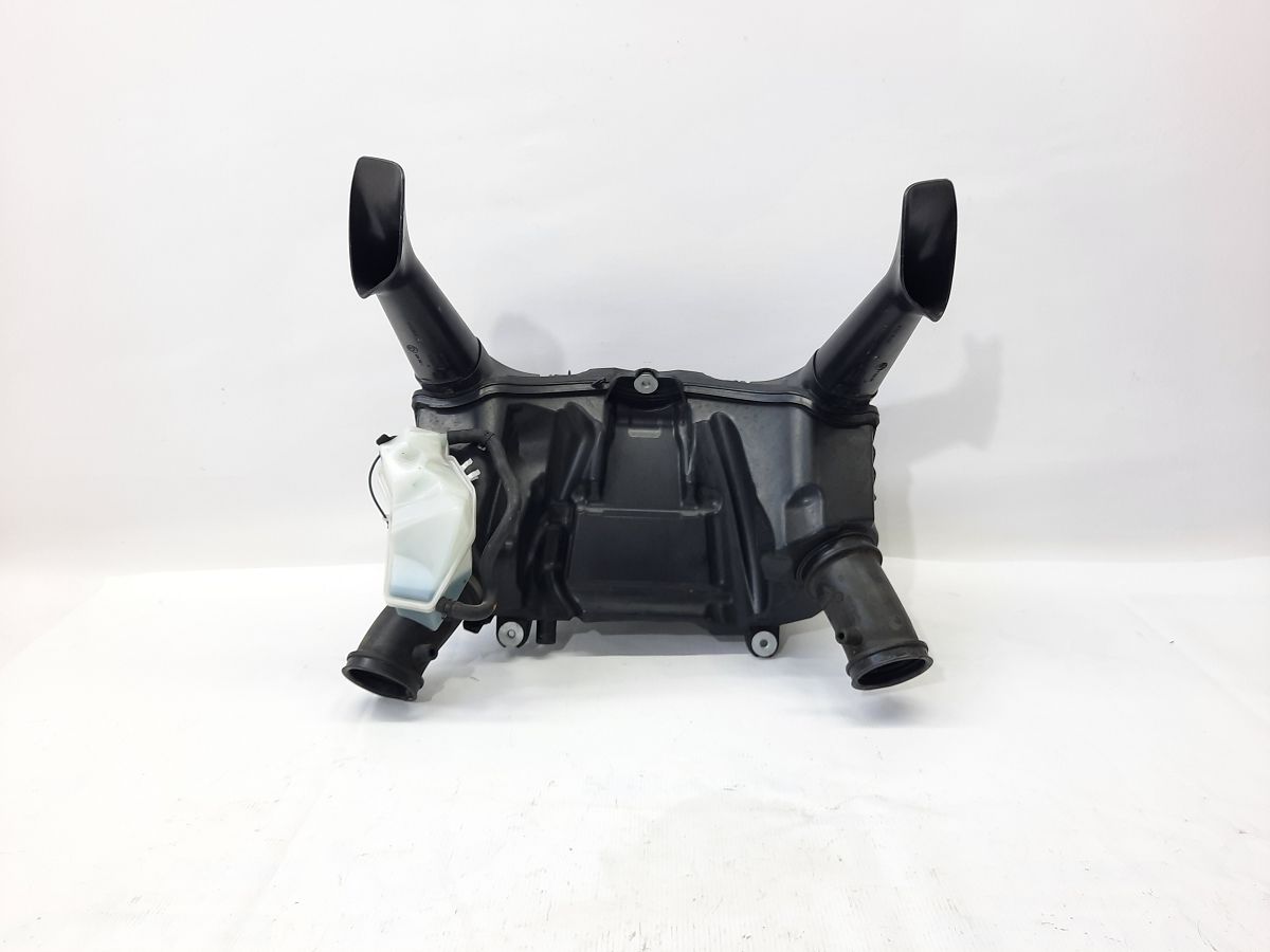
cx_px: 635
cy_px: 476
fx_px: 917
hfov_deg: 69.4
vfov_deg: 54.9
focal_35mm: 25
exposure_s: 1/50
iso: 80
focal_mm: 4.6
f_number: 2
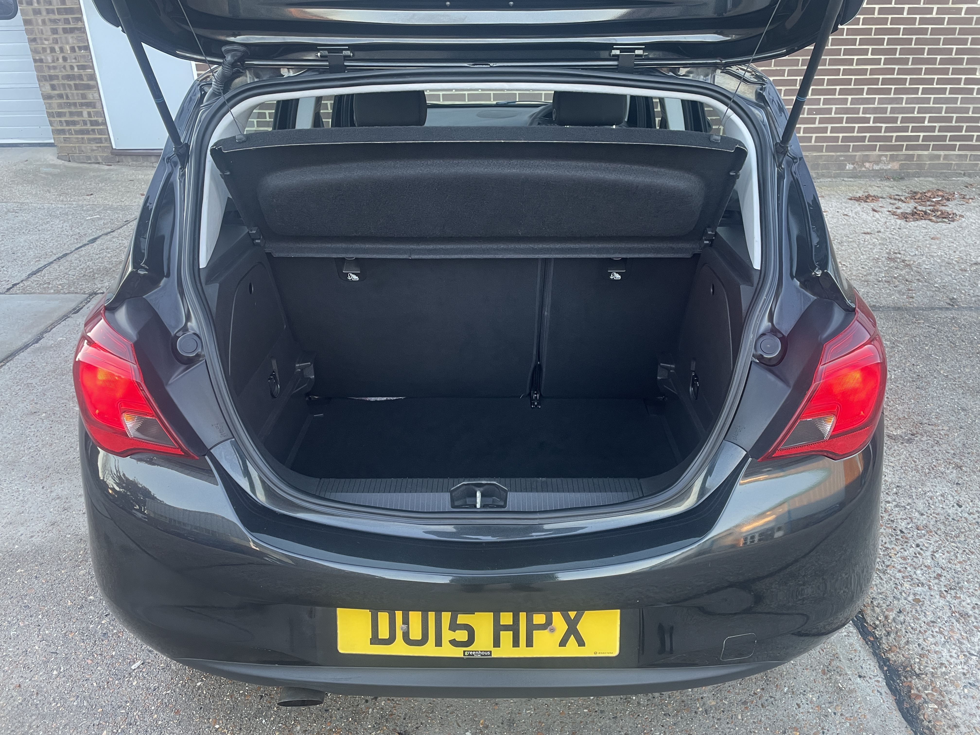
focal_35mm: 26
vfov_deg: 53.1
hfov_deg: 67.3
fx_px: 736
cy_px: 368
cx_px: 490
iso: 125
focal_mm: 4.2
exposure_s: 1/50
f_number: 1.6
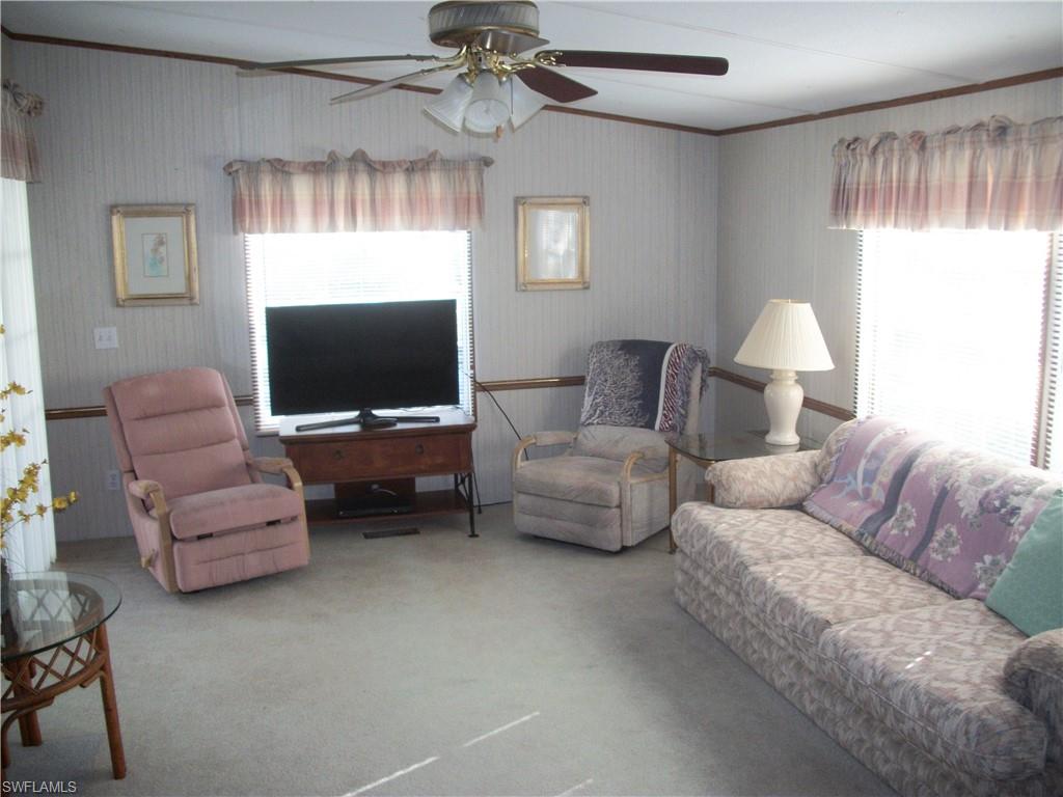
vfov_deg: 44.2
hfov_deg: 56.8
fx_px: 983
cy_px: 398
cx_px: 532
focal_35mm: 32
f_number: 2.9
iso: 160
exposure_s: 1/30
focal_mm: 5.7
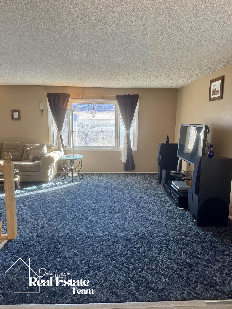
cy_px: 154
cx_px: 116
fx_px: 214
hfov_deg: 56.8
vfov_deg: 71.6
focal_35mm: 24
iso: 64
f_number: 1.78
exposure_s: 1/120
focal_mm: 6.76
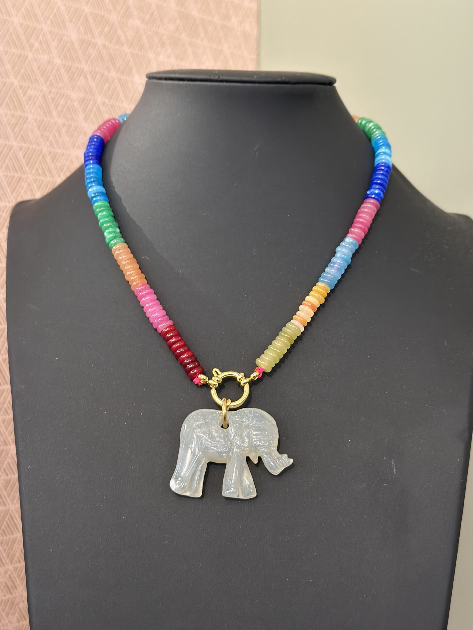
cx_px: 236
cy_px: 315
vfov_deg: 39.7
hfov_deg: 30.3
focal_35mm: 48
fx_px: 875
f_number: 1.78
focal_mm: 6.86
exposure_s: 1/33
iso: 250
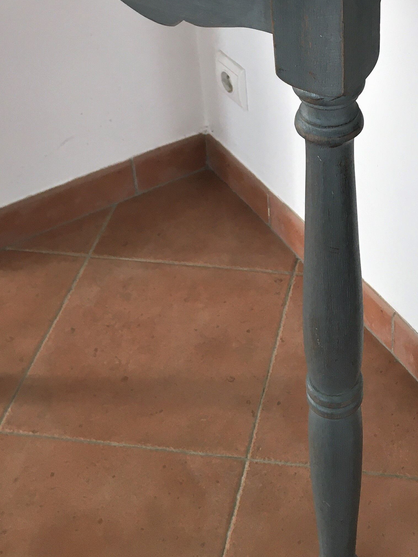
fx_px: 934
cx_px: 329
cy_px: 124
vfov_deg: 32.5
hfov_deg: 24.9
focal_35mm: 58
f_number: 2.2
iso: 25
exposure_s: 1/33
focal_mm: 4.15
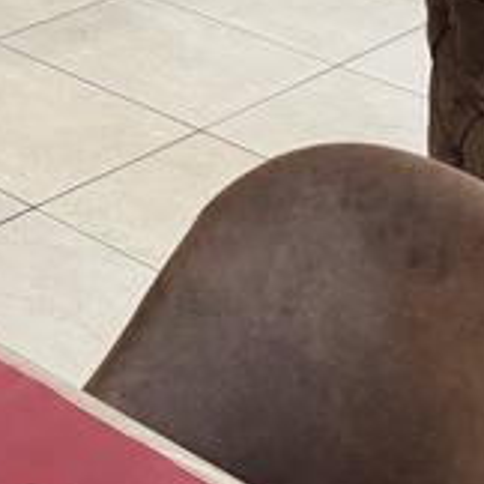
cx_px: -305
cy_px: -269
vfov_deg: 15.2
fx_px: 1661
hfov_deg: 15.0
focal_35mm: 105
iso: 200
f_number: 1.78
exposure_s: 1/100
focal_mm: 6.76
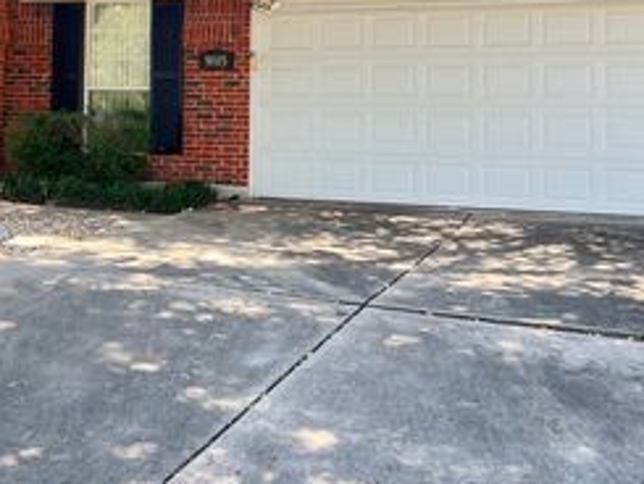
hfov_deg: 36.0
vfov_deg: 26.8
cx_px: 255
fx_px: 987
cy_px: 75
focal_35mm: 53
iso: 50
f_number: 1.5
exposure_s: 1/184
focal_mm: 5.7
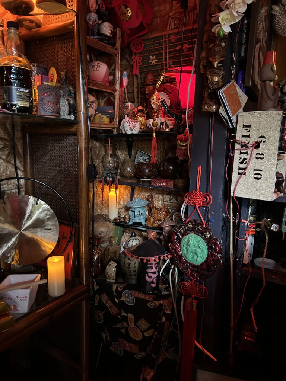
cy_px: 190
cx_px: 143
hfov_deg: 53.1
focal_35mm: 26
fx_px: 286
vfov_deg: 67.3
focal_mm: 5.7
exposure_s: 1/30
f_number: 1.5
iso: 800
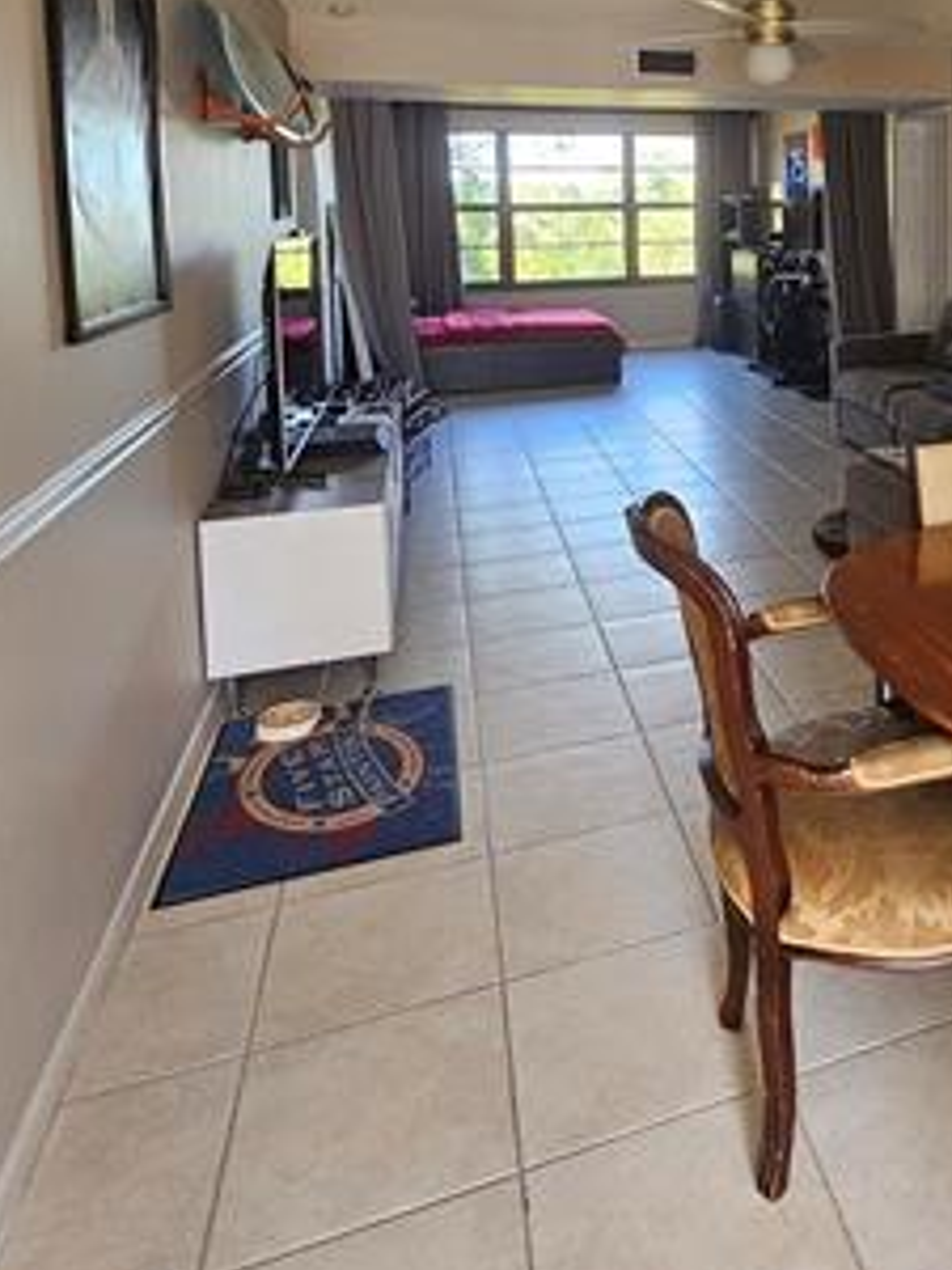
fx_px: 953
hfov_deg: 47.7
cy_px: 301
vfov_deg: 63.0
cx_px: 855
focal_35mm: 26
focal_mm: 2.2
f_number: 2.2
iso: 320
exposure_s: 1/100
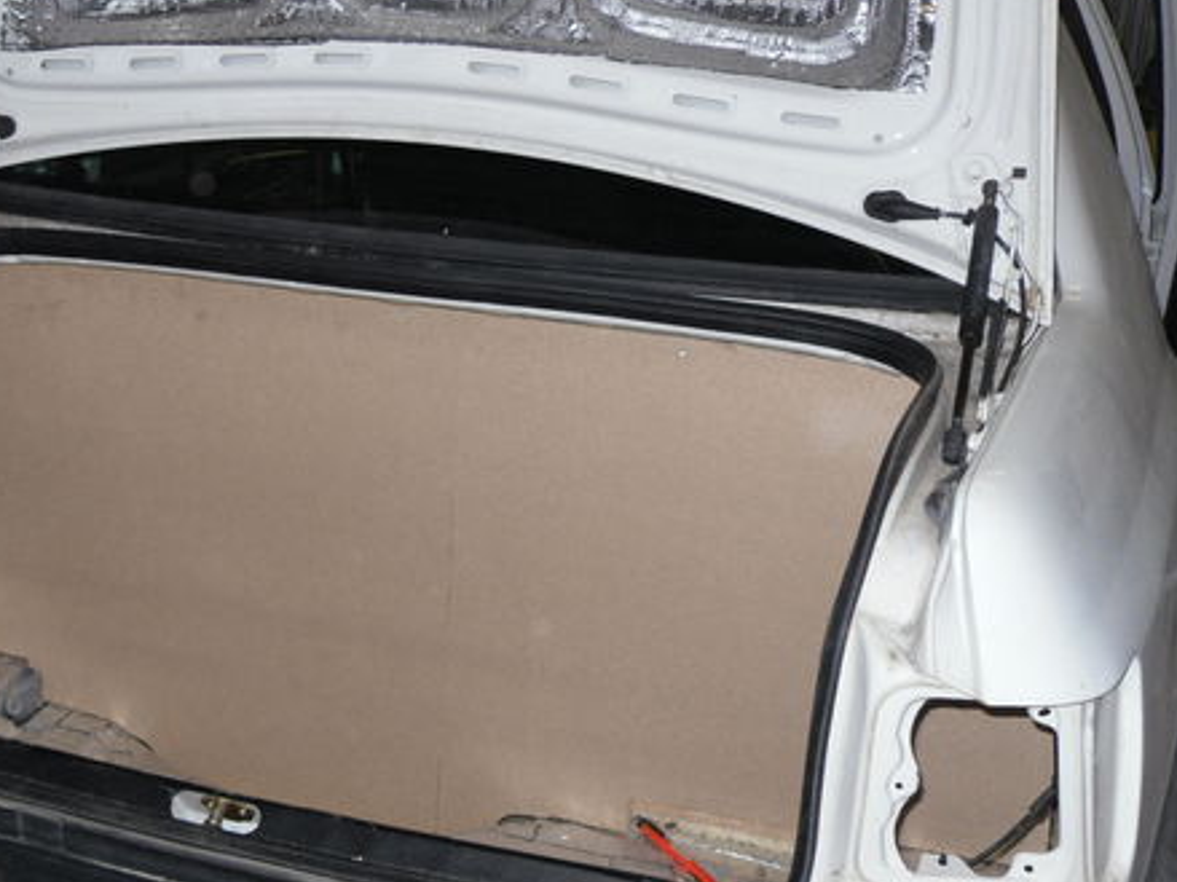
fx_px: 1734
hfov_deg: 37.1
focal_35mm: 51
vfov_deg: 28.5
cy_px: 496
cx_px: 394
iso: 80
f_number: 3.5
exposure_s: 1/45
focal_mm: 6.3
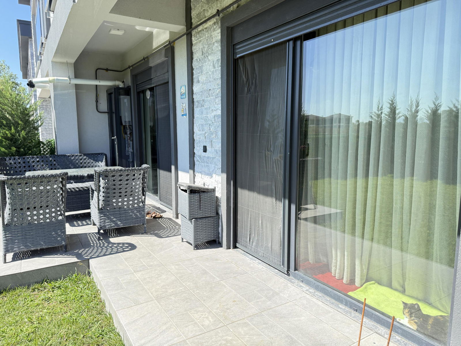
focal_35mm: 24
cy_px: 173
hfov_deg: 71.6
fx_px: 320
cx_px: 230
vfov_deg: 56.8
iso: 100
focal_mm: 6.76
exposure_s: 1/1174
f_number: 1.78
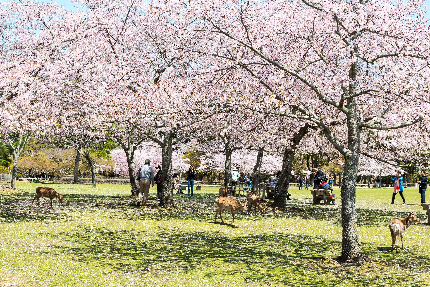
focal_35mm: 52
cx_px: 215
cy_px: 144
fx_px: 621
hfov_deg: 38.2
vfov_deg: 26.0
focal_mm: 52
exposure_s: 1/30
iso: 80
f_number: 16
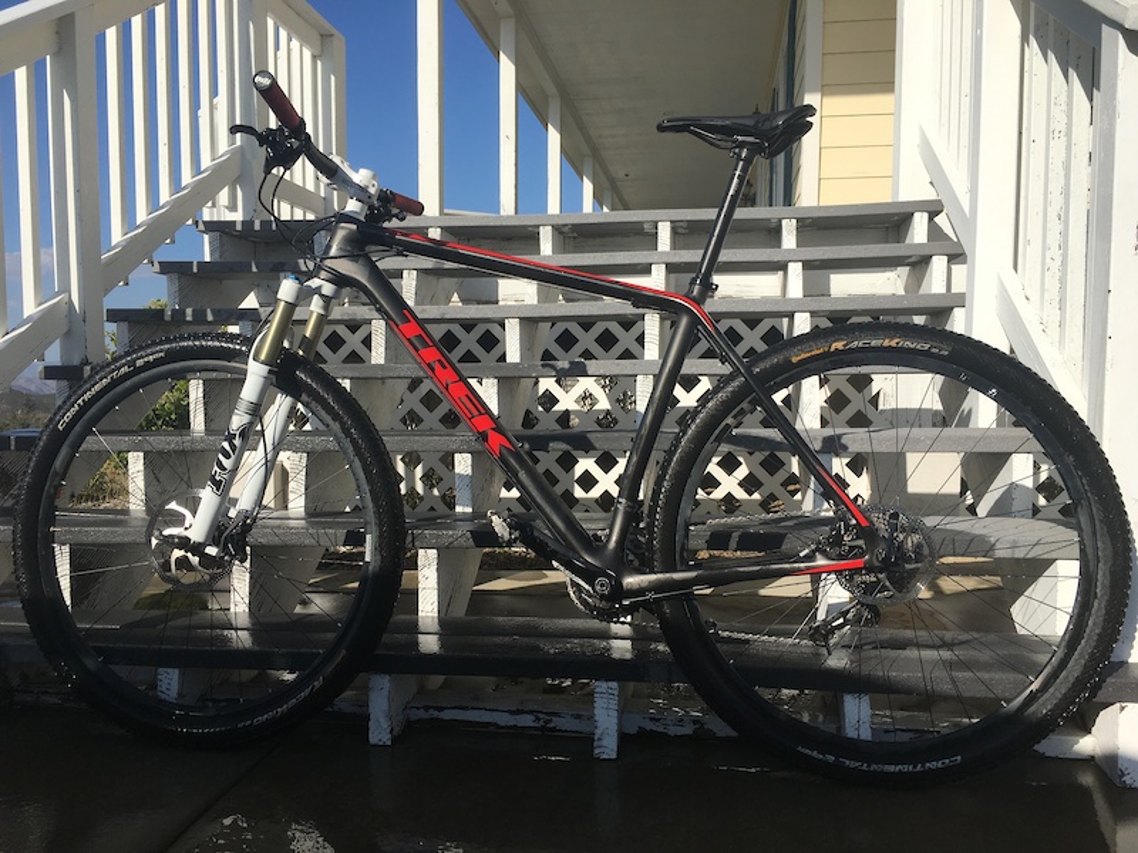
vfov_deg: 48.2
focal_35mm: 29
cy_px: 426
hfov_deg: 61.7
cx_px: 569
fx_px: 953
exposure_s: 1/2747
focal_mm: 4.15
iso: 25
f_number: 2.2
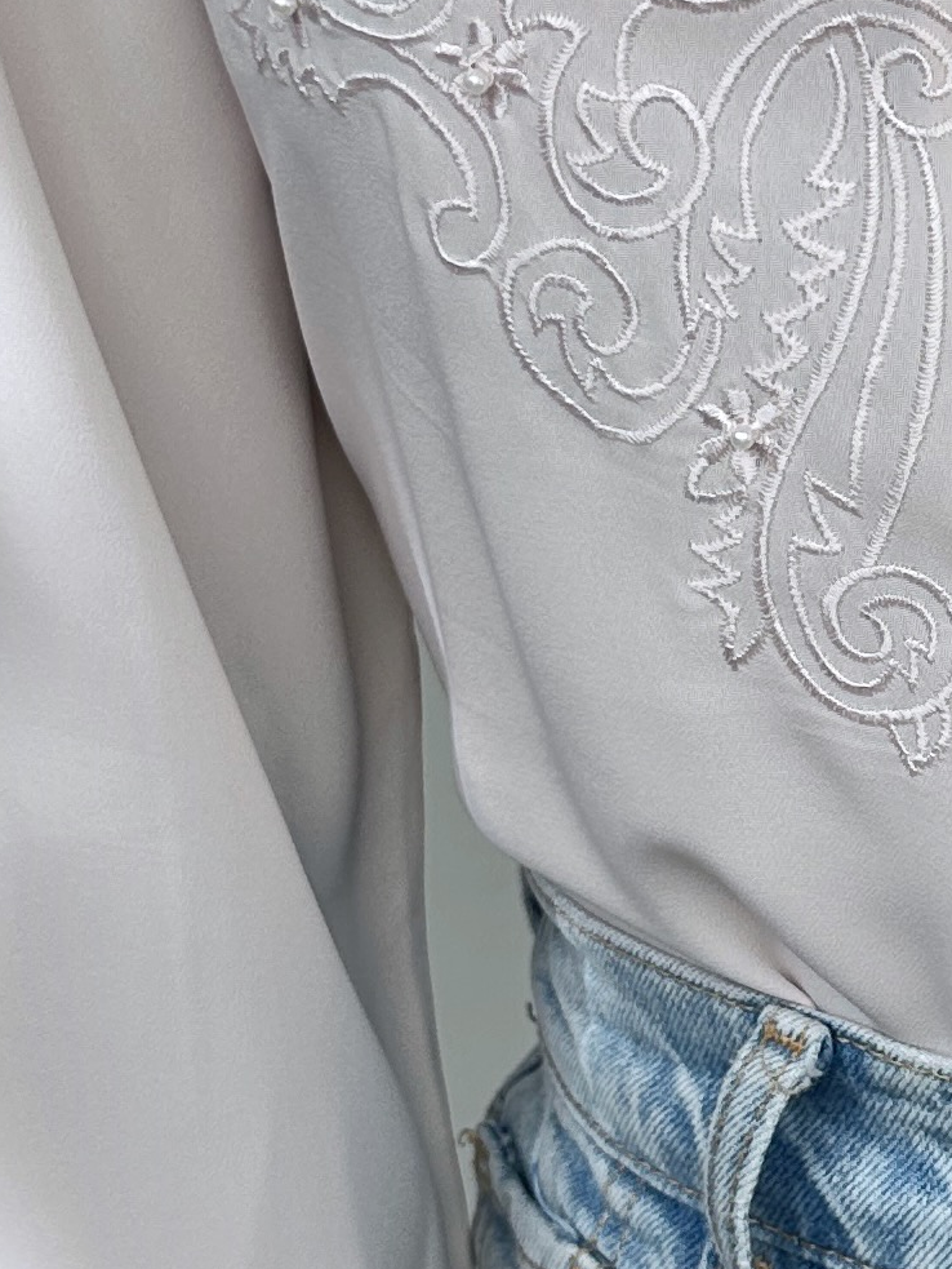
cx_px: 1289
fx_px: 3115
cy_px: 365
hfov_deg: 16.3
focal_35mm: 85
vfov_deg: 22.9
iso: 80
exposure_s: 1/667
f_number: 1.78
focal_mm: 6.86
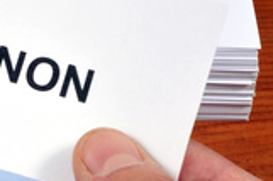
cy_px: 120
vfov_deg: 5.8
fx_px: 1803
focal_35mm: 238
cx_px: -67
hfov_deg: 8.6
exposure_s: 1/160
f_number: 22
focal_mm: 60
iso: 200
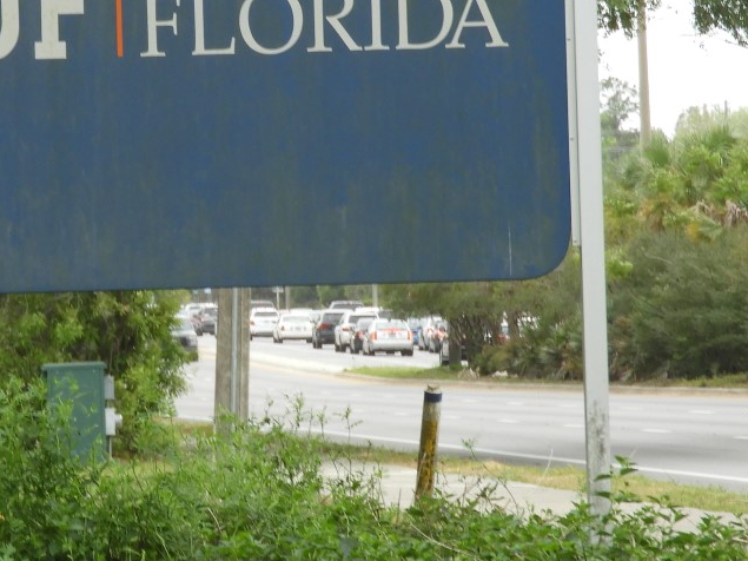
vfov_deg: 3.6
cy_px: 213
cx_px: 111
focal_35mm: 408
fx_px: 8815
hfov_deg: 4.9
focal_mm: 32.2
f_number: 5.3
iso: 100
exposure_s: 1/100
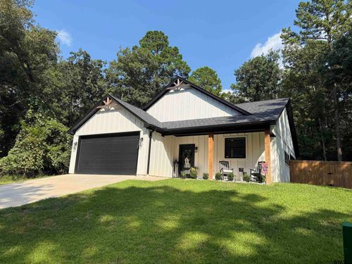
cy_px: 132
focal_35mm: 24
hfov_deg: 71.6
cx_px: 176
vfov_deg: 56.8
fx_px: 244
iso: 80
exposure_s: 1/3021
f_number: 1.78
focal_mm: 6.76
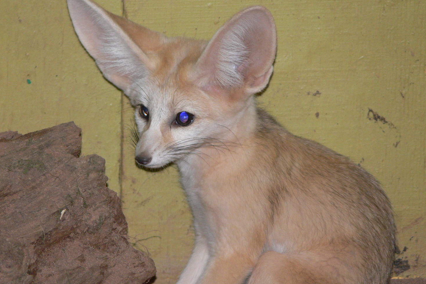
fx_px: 5668
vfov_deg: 2.9
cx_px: 213
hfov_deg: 4.3
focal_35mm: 479
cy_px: 124
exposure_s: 1/30
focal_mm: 88.8
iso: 200
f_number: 3.7
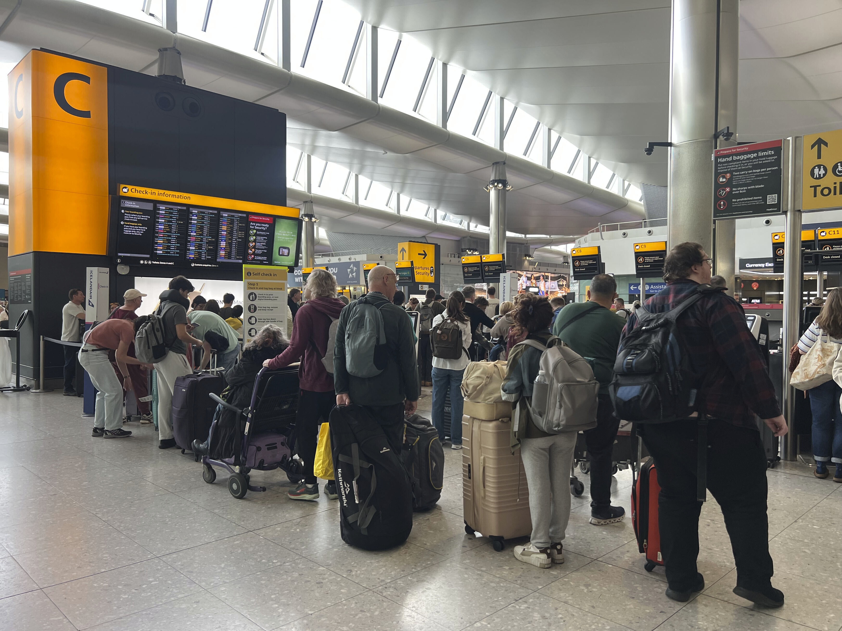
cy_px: 316
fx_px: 632
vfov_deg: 53.1
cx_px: 421
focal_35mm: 26
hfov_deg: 67.3
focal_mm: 5.7
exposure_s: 1/62
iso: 50
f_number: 1.5
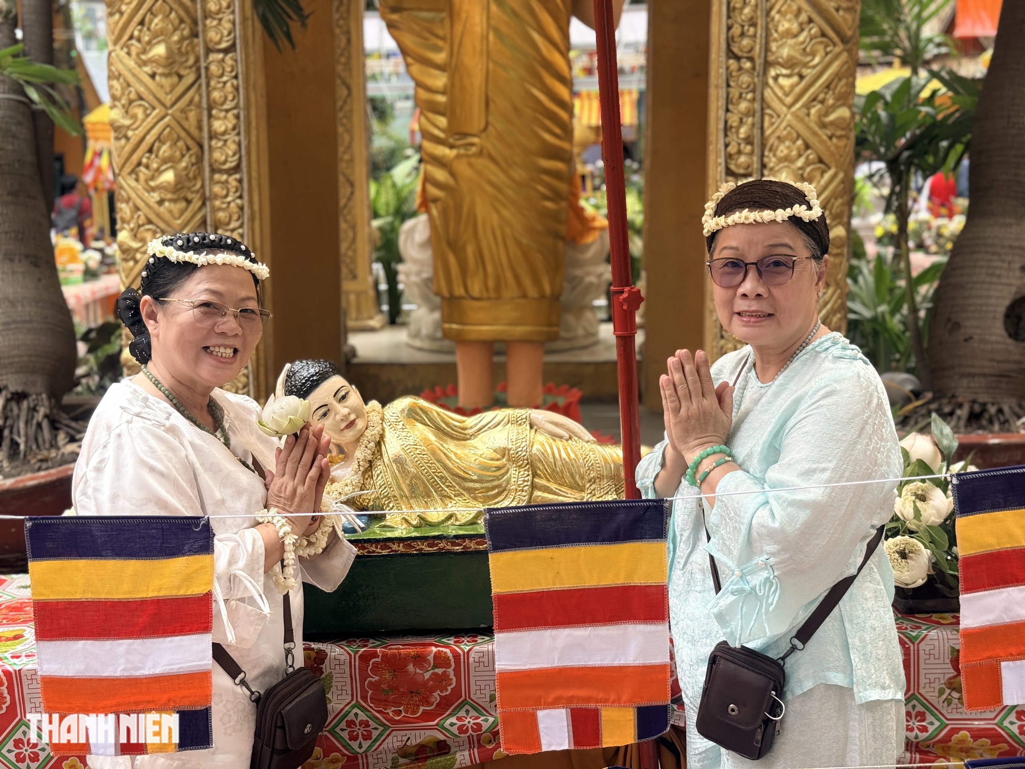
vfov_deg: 30.3
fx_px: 1421
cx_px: 512
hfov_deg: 39.7
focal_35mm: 48
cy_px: 384
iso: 64
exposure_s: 1/534
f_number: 1.78
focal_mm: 6.76
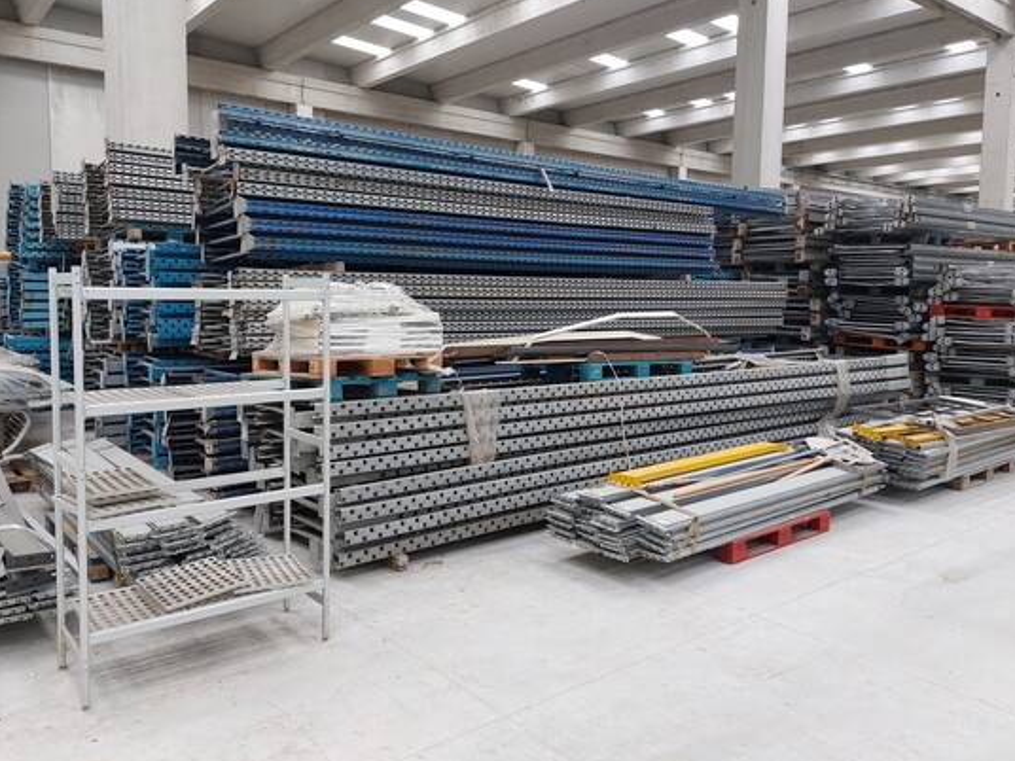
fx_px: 821
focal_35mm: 28
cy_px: 352
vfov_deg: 49.7
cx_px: 502
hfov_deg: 63.4
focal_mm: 5.23
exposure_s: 1/120
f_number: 1.8
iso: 80
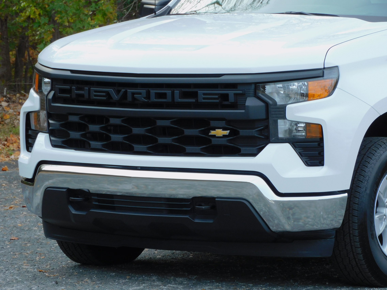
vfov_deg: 5.9
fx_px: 2795
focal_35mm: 250
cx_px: 194
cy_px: 145
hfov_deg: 7.9
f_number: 5.5
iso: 125
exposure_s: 1/160
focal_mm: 44.8
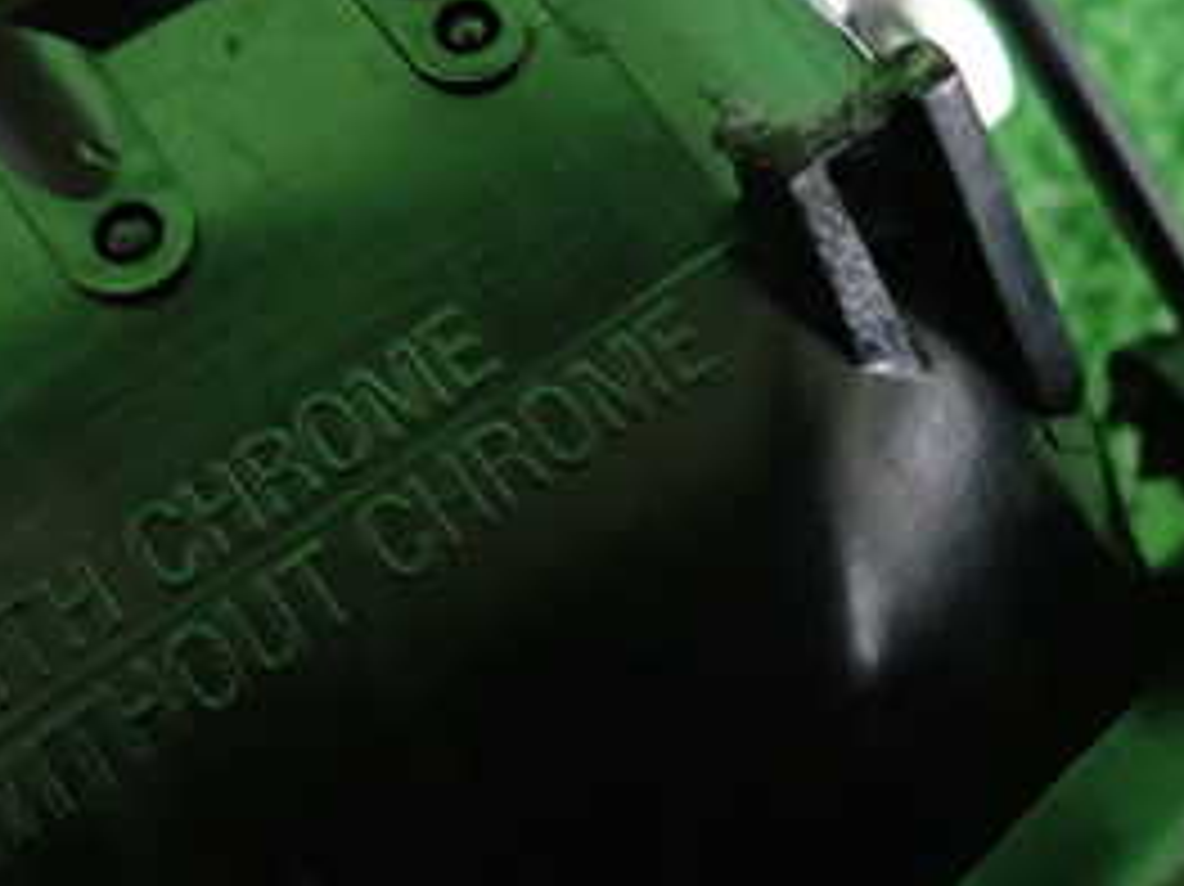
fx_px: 1949
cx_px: 824
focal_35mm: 57
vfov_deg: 25.4
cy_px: 247
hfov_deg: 33.4
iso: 500
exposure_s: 1/30
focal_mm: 4.5
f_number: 2
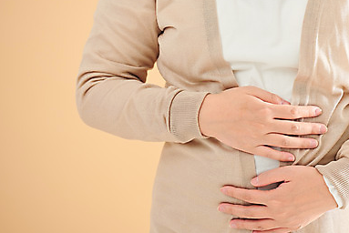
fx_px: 3037
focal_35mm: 313
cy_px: 103
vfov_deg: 4.4
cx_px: 271
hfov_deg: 6.6
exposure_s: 1/125
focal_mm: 200
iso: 100
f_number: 4.5
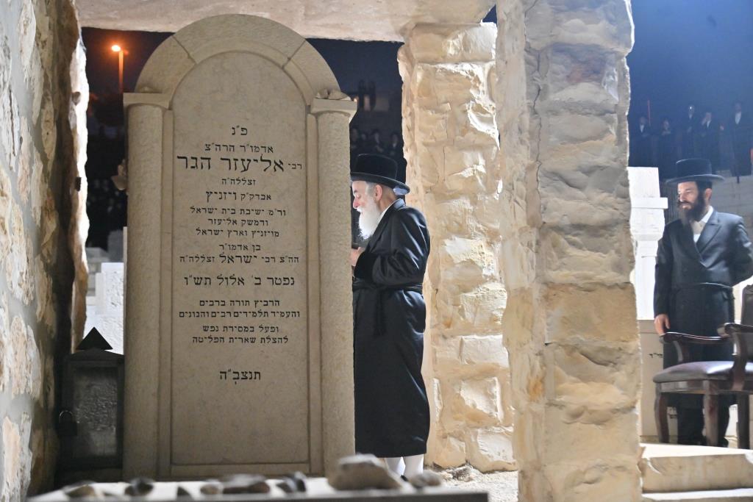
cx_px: 376
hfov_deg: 36.2
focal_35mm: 55
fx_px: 1150
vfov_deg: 24.6
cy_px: 251
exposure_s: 1/125
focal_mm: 55
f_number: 4
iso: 3200
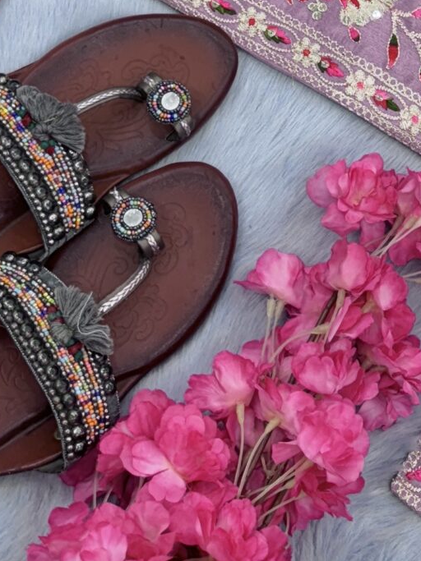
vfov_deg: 19.5
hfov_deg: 15.4
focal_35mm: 90
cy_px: -226
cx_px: 581
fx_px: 1460
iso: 50
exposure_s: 1/100
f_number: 1.78
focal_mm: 6.76
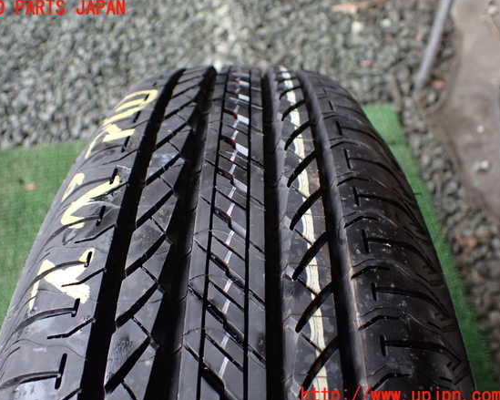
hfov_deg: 55.6
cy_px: 202
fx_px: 473
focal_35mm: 32
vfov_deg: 45.8
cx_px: 233
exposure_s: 1/125
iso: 320
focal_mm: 5.4
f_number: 2.3
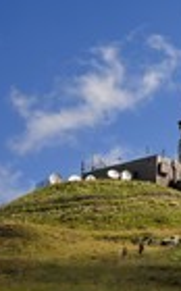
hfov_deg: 9.1
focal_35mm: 135
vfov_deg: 15.4
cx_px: 364
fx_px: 1070
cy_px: 75
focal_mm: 44
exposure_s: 1/320
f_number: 14
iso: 200
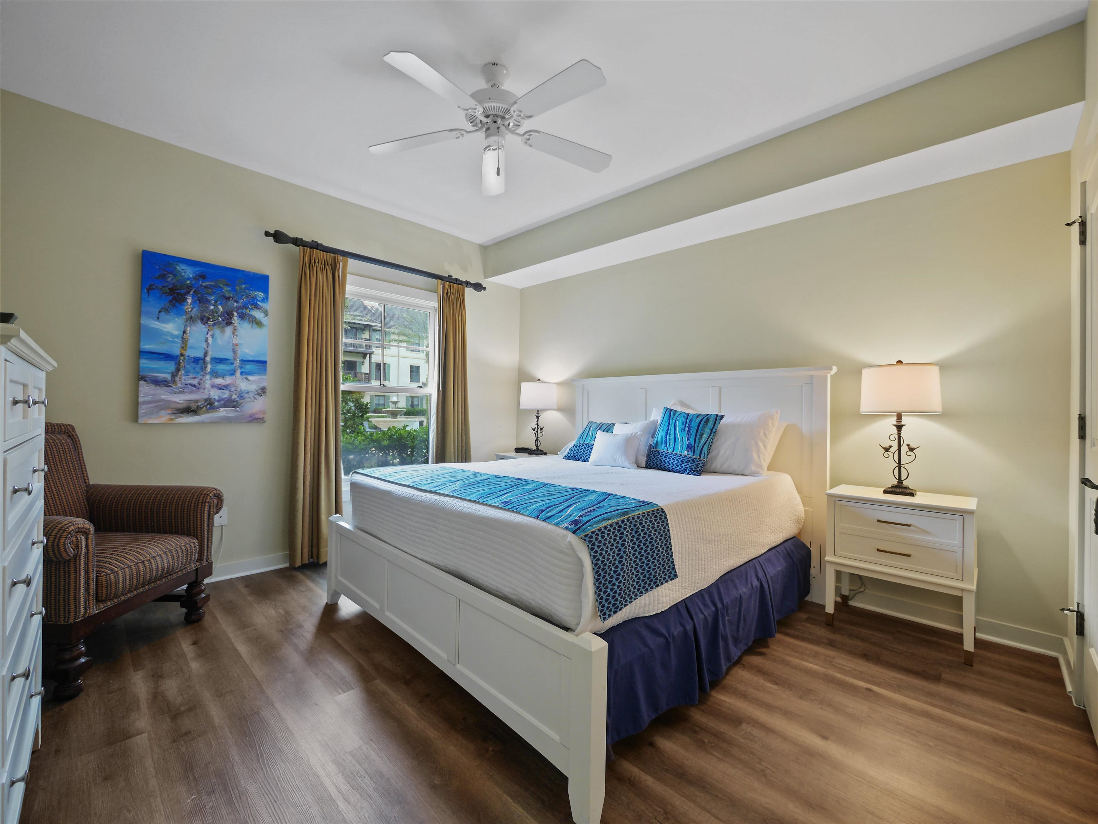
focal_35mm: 14
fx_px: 444
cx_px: 549
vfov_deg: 85.7
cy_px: 412
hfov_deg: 102.1
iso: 400
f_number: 4
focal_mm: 7
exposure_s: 1/13
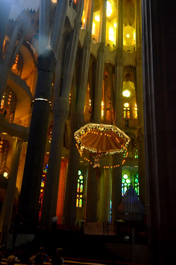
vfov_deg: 53.2
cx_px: 88
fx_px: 265
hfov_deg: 36.7
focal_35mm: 36
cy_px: 132
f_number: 4
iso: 3200
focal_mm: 24
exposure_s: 1/500
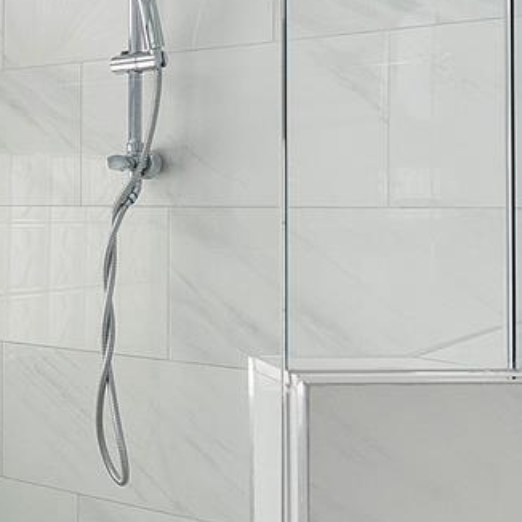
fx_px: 1024
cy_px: 207
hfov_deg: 25.2
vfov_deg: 28.5
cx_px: -135
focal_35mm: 60
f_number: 11
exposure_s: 1/25
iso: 160
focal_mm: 10
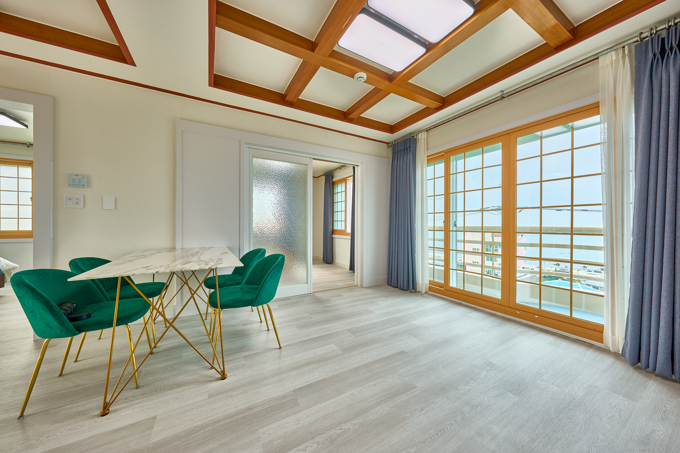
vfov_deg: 90.0
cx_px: 340
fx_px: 227
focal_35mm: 12
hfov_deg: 112.6
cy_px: 226
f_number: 11
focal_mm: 12
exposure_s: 1/30
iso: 100
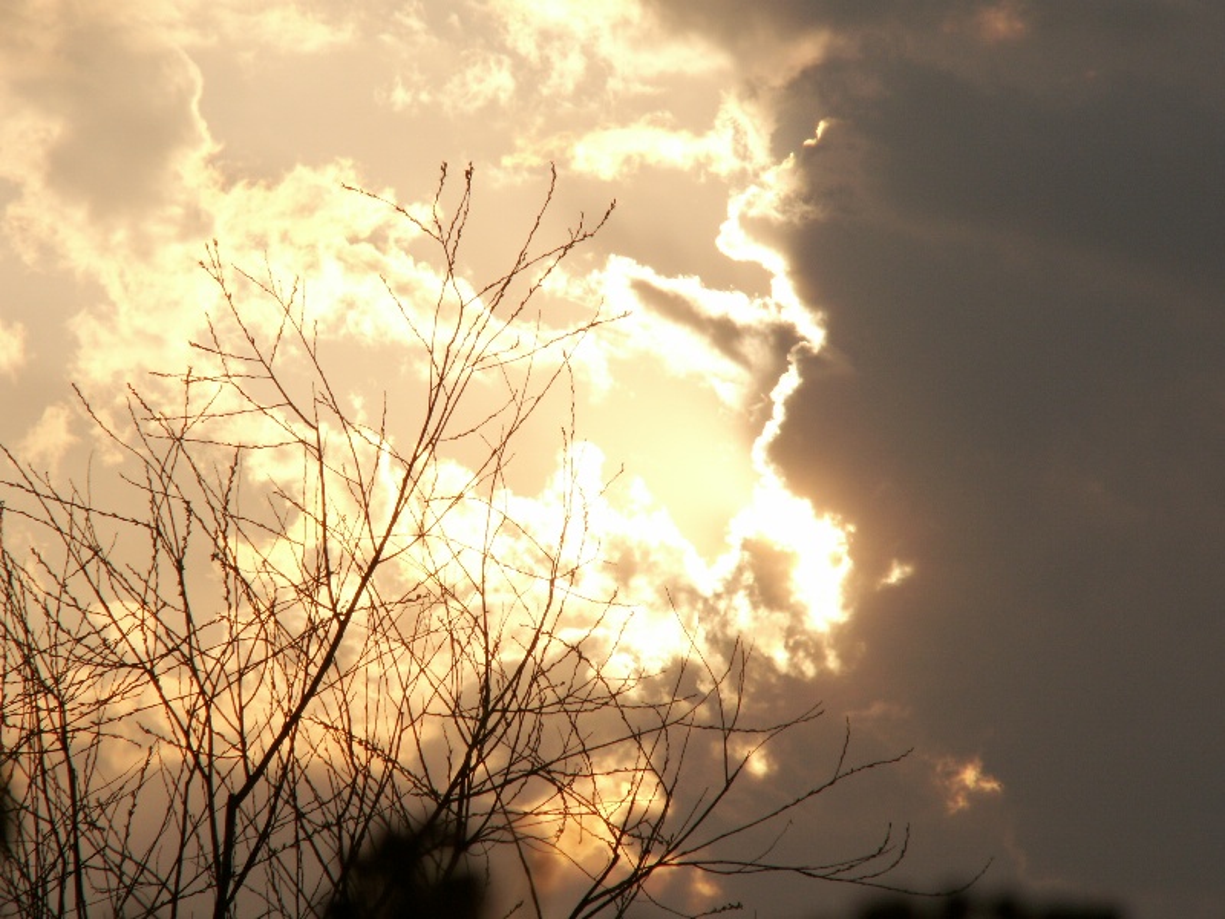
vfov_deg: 5.4
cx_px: 612
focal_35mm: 277
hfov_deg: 7.2
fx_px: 9803
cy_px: 460
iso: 50
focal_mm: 45.29
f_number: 7.1
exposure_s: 1/500
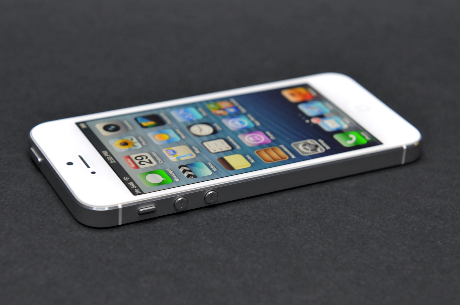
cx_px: 230
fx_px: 1187
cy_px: 152
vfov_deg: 14.7
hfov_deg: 21.9
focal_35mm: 93
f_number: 6.3
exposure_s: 1/25
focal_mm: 62
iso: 800
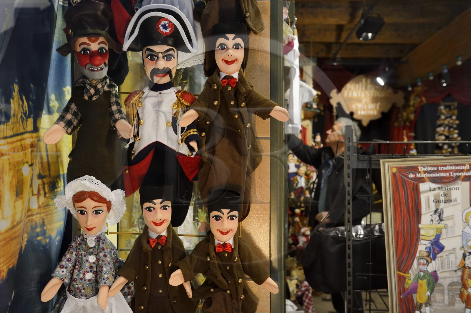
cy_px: 156
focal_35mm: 35
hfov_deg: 54.5
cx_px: 236
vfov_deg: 37.8
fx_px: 458
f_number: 5.6
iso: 800
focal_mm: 35
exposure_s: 1/50
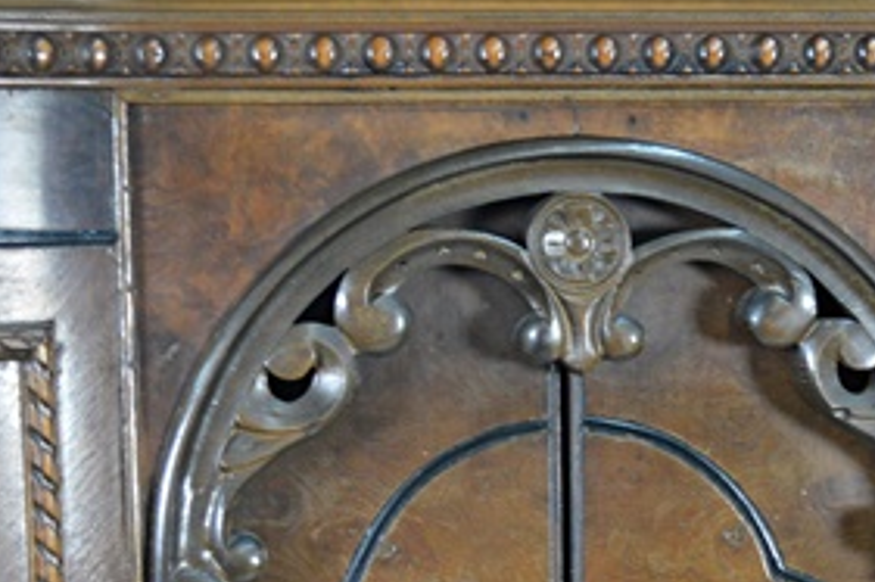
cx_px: 617
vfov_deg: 12.4
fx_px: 2648
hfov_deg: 18.7
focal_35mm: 109
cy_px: 610
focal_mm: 34
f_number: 5
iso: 1250
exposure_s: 1/30
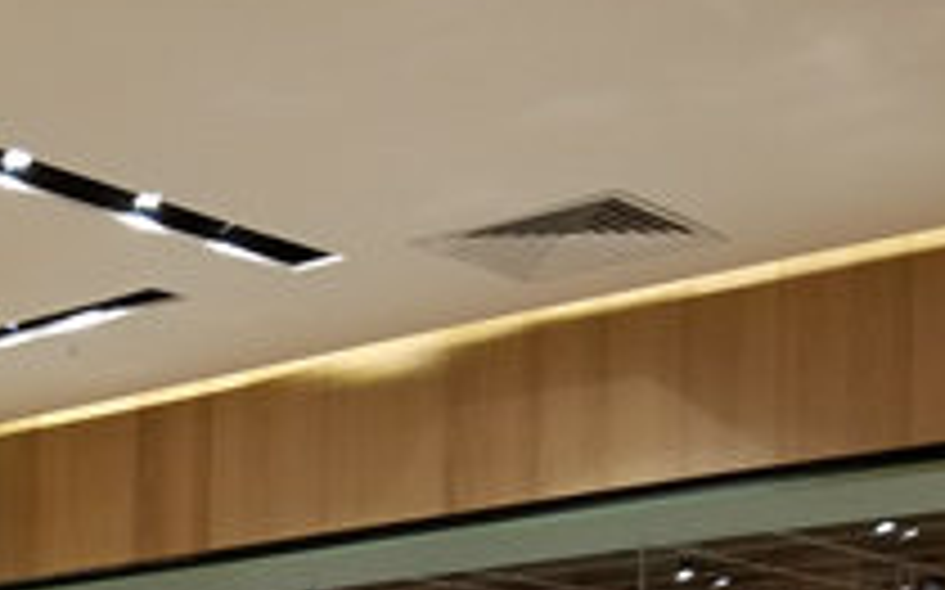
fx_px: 2368
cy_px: 903
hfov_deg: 20.9
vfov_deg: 13.3
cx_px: -207
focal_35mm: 92
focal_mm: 4.2
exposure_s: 1/50
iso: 200
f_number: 1.7
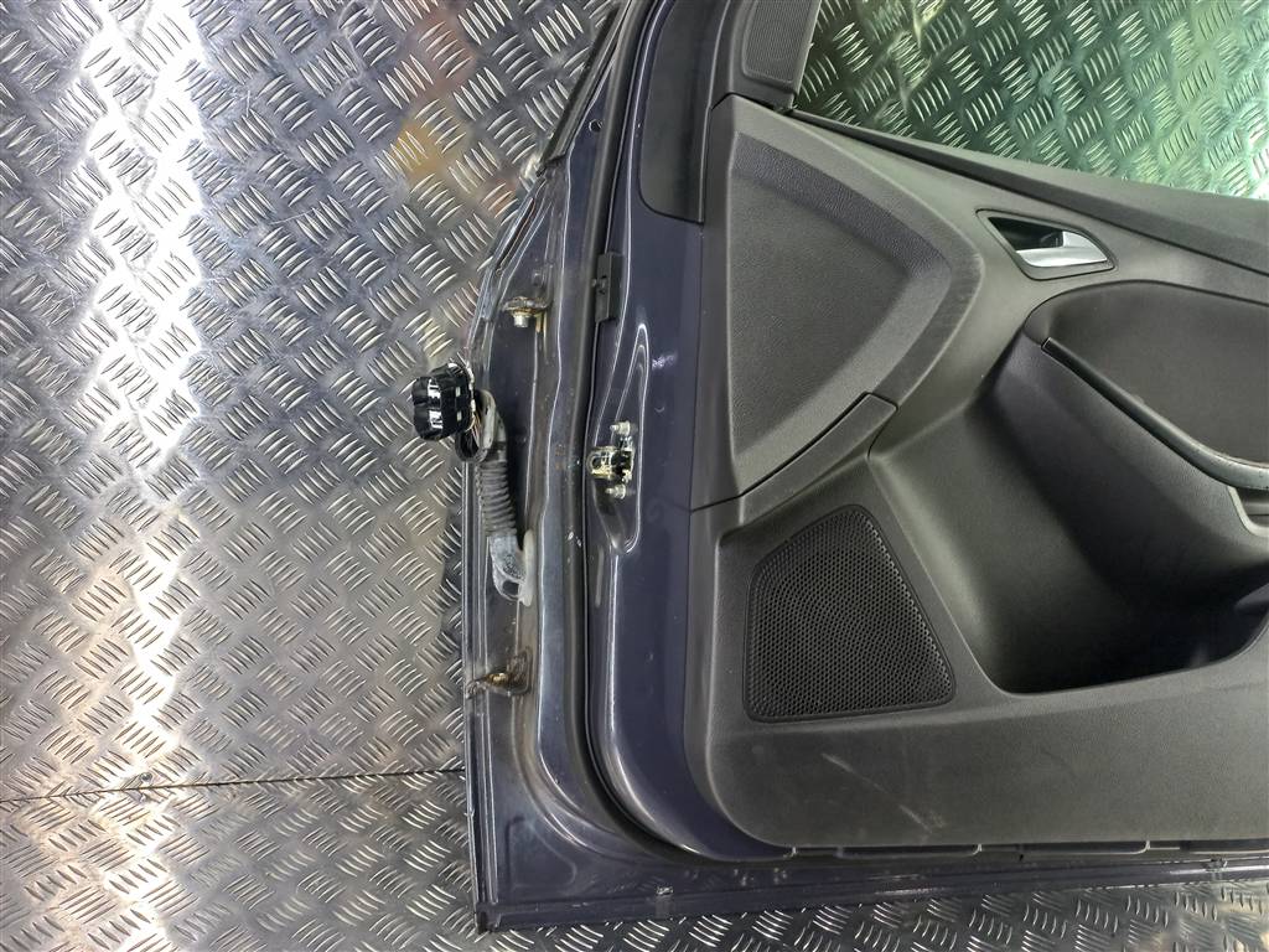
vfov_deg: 54.9
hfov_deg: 69.4
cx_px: 634
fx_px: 916
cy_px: 476
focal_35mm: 25
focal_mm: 4.6
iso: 100
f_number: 1.8
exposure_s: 1/50
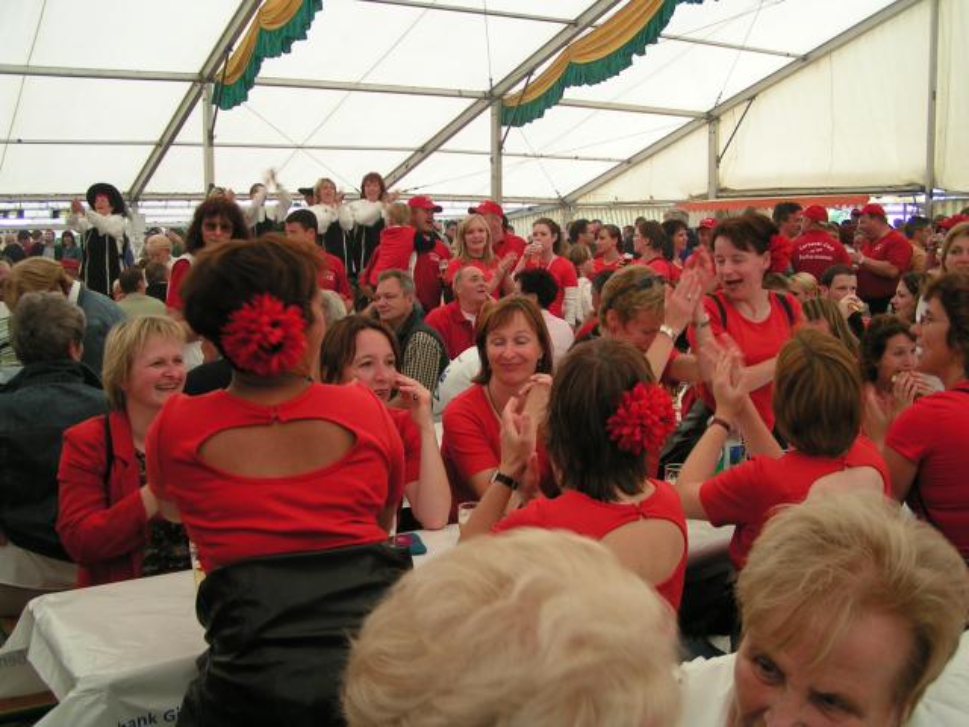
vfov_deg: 37.7
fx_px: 1064
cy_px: 364
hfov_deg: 49.0
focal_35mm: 38
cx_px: 484
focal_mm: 5.8
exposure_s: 1/40
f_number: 2.8
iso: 80
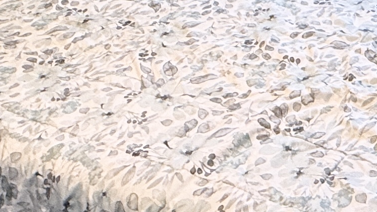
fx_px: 820
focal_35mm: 82
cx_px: 408
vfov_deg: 12.7
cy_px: -229
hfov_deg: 24.3
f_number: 2.2
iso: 100
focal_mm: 2.22
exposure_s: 1/120
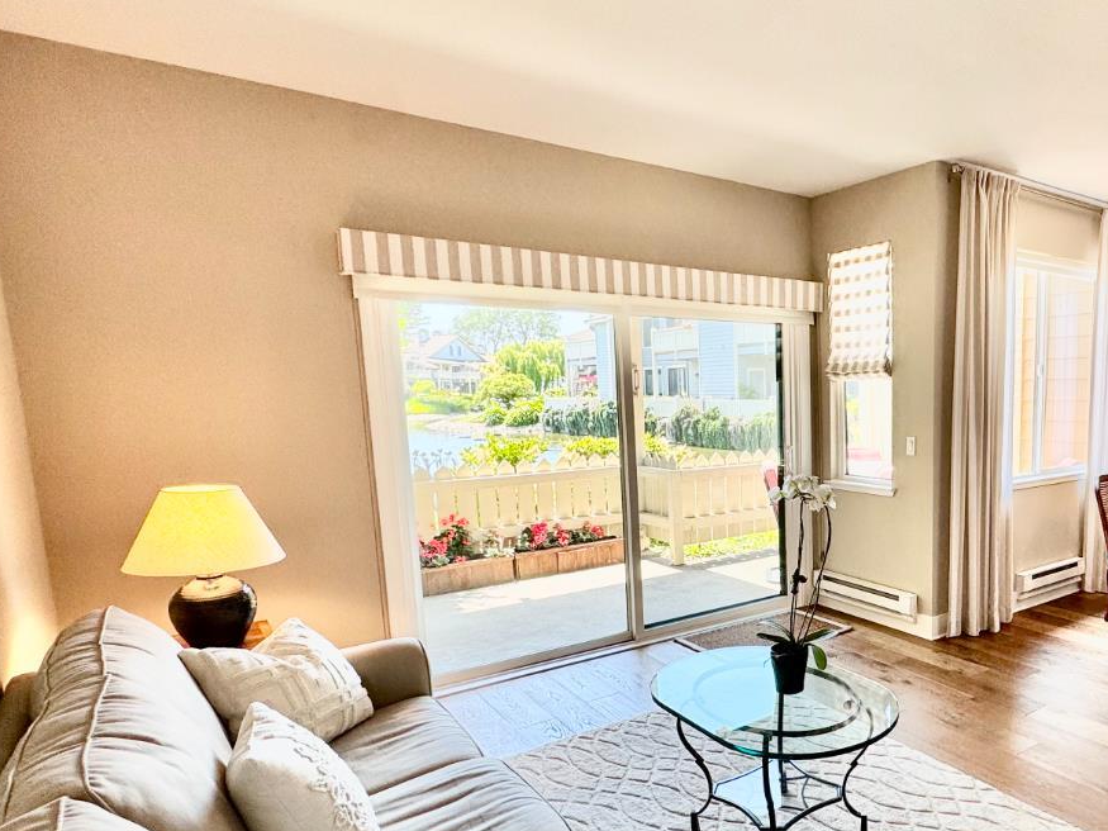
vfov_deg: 56.4
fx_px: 768
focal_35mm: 24
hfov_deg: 67.1
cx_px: 832
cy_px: 500
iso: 40
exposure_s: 1/120
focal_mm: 2.22
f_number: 2.2
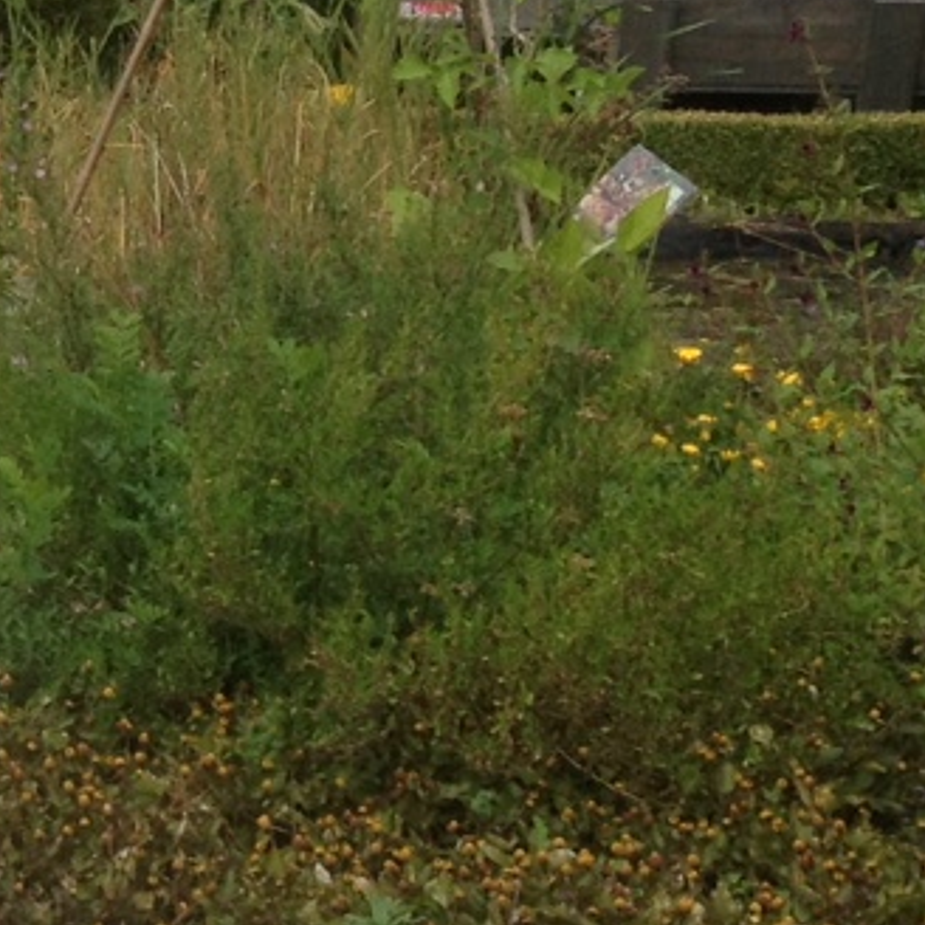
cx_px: -900
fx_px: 4656
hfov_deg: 10.5
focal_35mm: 154
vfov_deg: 11.3
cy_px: 197
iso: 50
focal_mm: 4.28
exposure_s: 1/746
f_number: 2.4
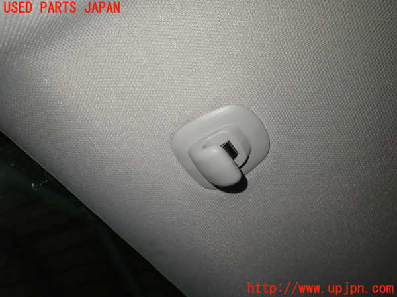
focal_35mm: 25
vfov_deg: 54.9
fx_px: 287
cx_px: 198
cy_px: 148
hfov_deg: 69.4
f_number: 2
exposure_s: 1/60
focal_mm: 4.5
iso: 160
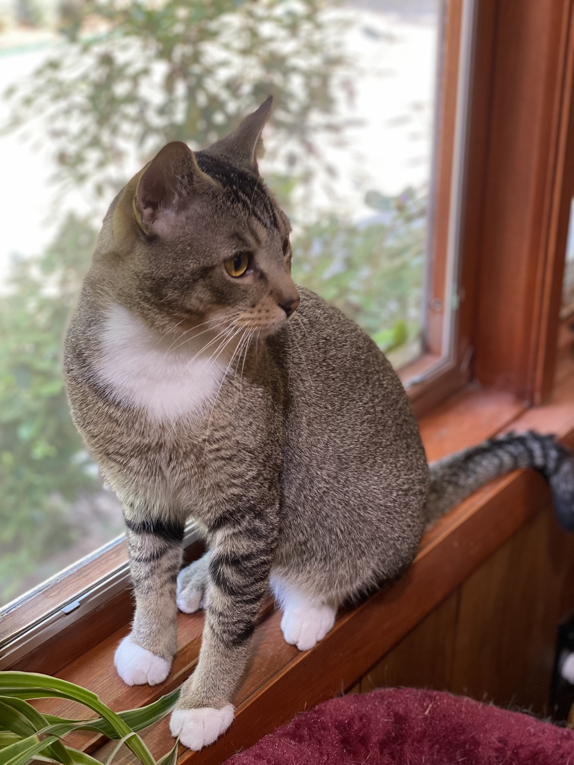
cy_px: 382
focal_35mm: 52
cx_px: 287
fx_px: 1150
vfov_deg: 36.8
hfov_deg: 28.0
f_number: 2
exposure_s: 1/60
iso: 160
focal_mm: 6
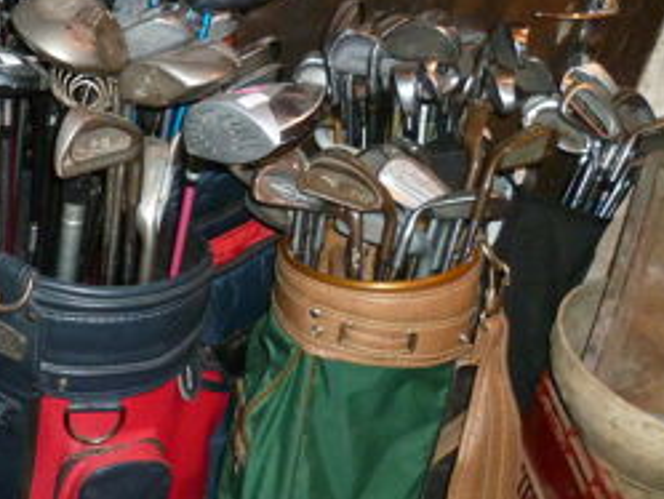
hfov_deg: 33.5
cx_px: 53
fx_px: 1036
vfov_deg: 27.0
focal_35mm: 54
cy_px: 275
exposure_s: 1/30
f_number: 2.8
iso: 320
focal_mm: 5
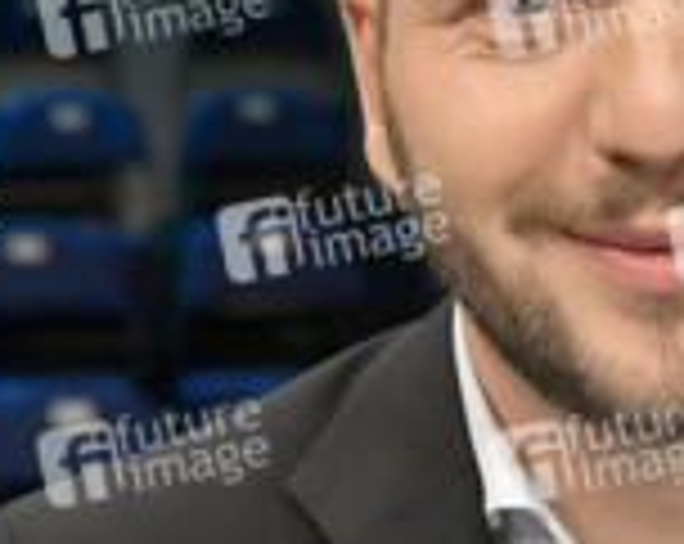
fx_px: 2707
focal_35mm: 134
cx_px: 664
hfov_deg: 14.2
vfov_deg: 11.4
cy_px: 117
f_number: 5.6
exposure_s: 1/200
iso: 2000
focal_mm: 48
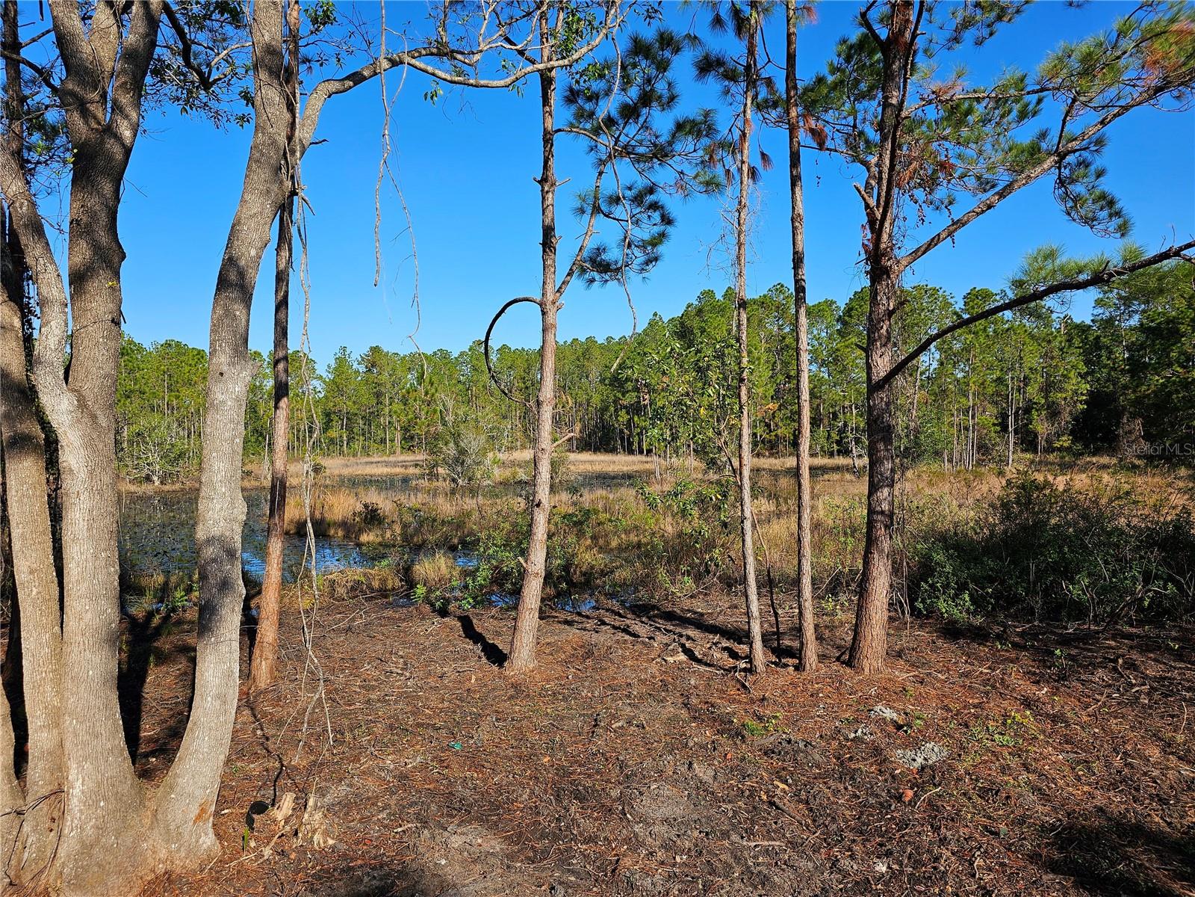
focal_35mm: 23
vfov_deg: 58.9
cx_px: 598
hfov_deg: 73.9
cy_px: 448
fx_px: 794
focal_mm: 6.3
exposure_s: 1/612
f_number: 1.7
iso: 10
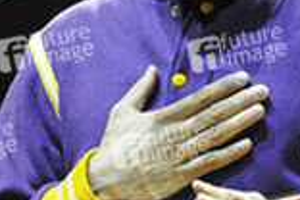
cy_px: 2
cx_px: 186
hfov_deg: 2.7
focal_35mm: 759
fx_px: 6328
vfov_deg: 1.8
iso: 2500
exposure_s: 1/250
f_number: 4.5
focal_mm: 175
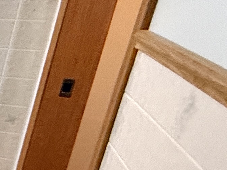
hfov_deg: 12.1
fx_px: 551
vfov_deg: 17.4
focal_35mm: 84
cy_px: 139
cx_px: -427
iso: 320
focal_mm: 2.22
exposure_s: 1/60
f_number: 2.2
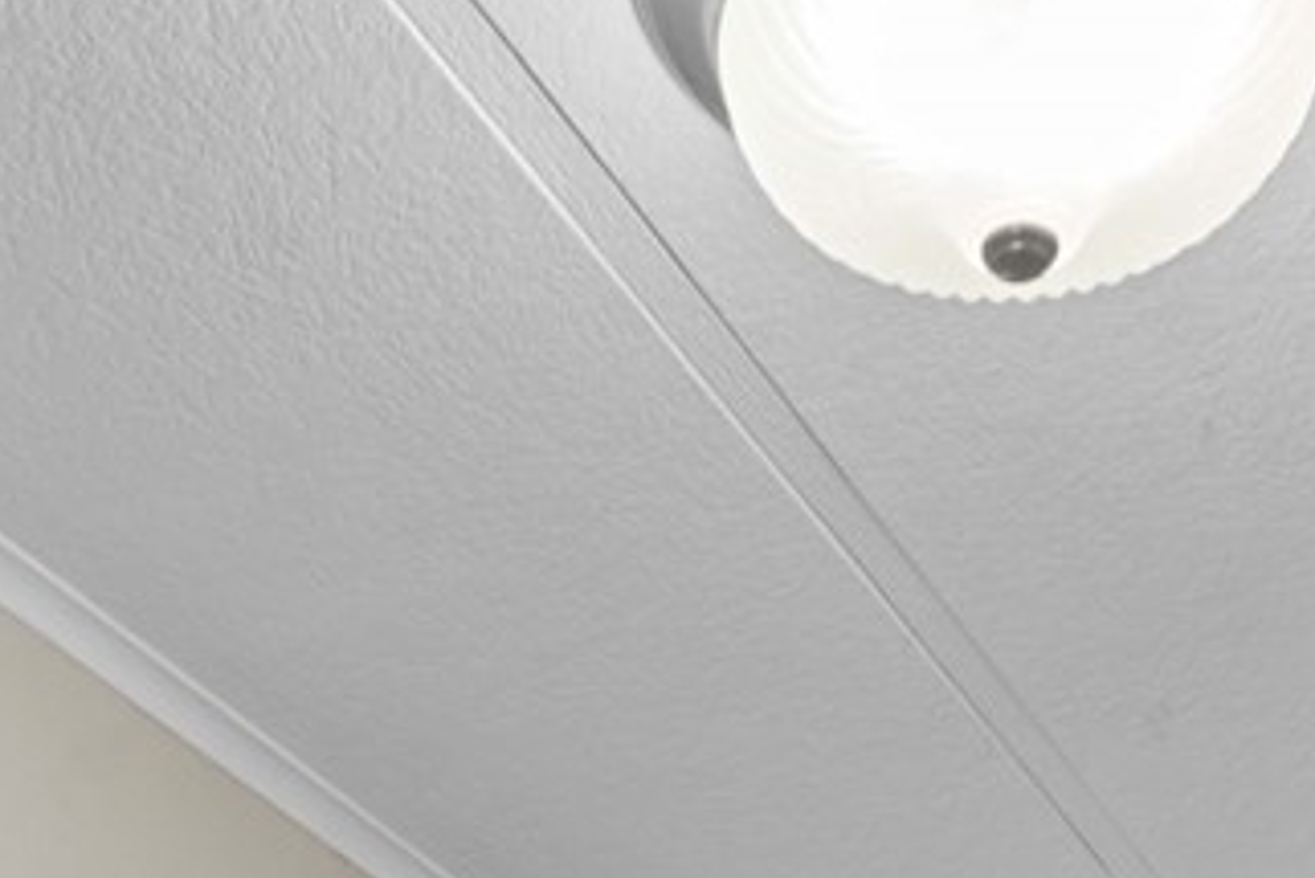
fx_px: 2887
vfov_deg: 12.6
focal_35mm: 79
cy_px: 2215
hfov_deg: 25.7
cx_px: 635
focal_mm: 15
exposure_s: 1/1.67
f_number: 8
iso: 200
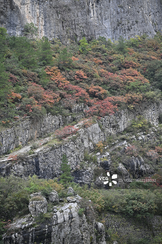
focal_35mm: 101
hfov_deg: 13.5
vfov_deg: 20.2
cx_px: 81
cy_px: 122
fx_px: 682
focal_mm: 101
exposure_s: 1/100
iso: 100
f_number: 4
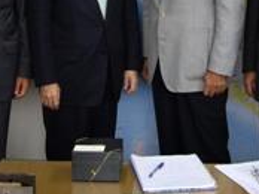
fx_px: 732
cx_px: 143
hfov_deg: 20.1
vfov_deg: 14.6
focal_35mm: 98
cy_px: -28
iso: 200
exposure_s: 1/60
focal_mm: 7.9
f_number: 2.8
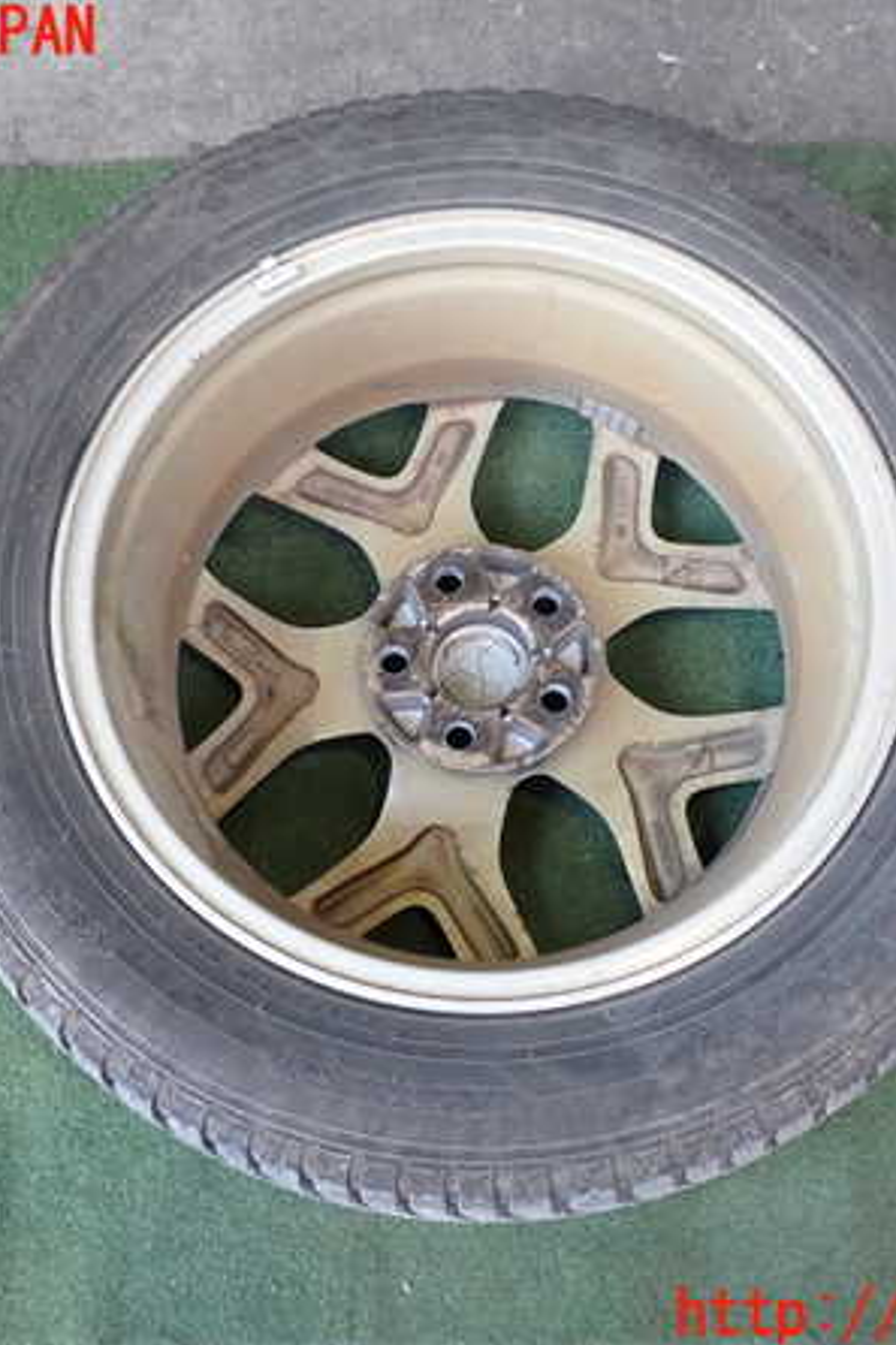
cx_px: 453
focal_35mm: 42
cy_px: 676
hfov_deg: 31.9
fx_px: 1569
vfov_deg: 46.4
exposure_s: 1/80
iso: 200
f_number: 2.3
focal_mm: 5.4
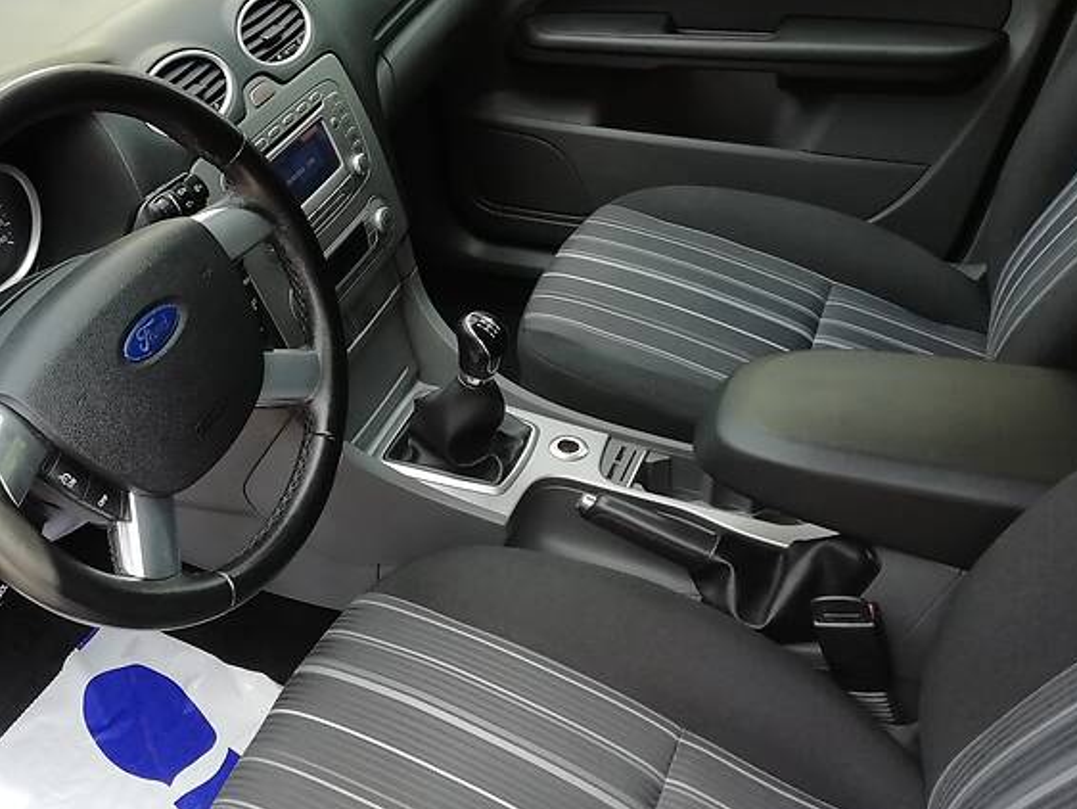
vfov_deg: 38.6
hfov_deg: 49.0
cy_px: 341
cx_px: 335
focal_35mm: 37
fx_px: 1152
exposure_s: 1/100
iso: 80
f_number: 2.2
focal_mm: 3.5
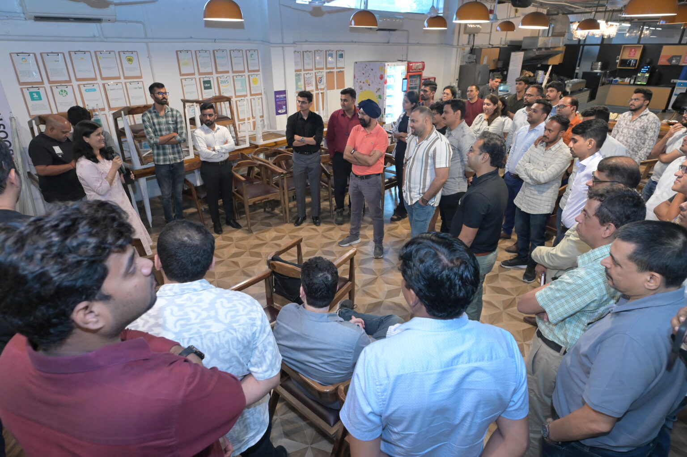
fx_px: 381
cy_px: 228
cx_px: 344
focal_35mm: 20
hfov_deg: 84.0
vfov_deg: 61.9
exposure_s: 1/80
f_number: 5
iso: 5000
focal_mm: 20
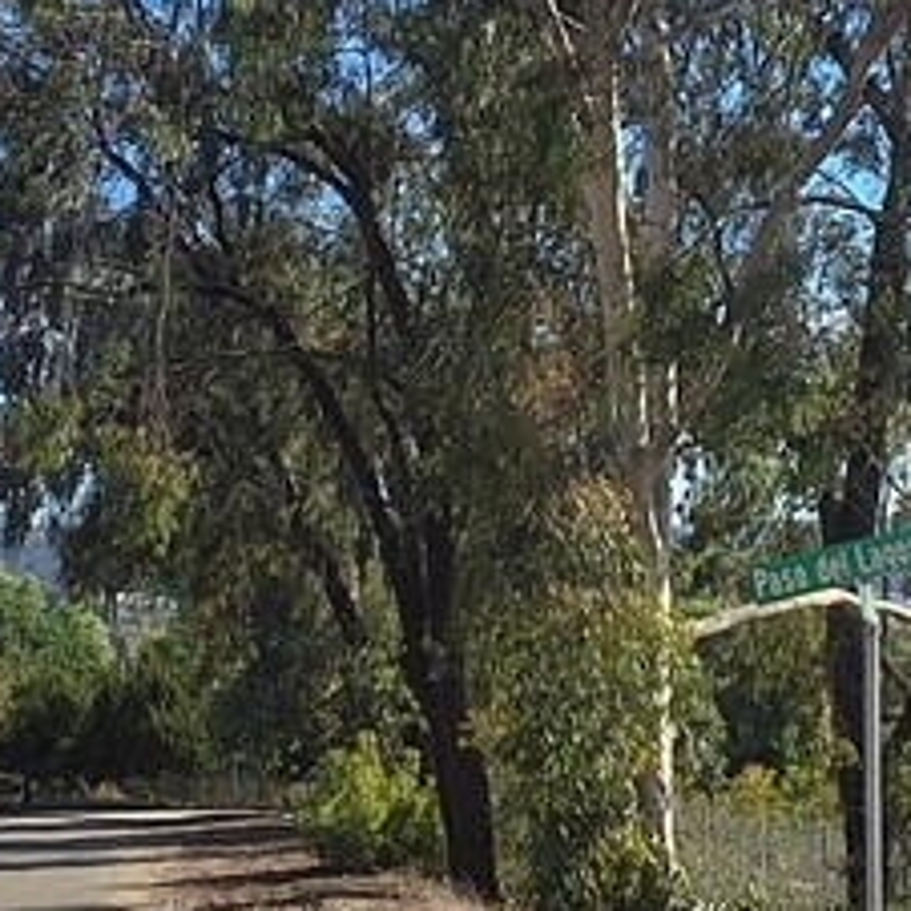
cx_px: 601
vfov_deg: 15.5
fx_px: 3335
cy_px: 286
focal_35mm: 112
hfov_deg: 15.5
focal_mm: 2.91
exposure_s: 1/1605
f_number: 1.9
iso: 32
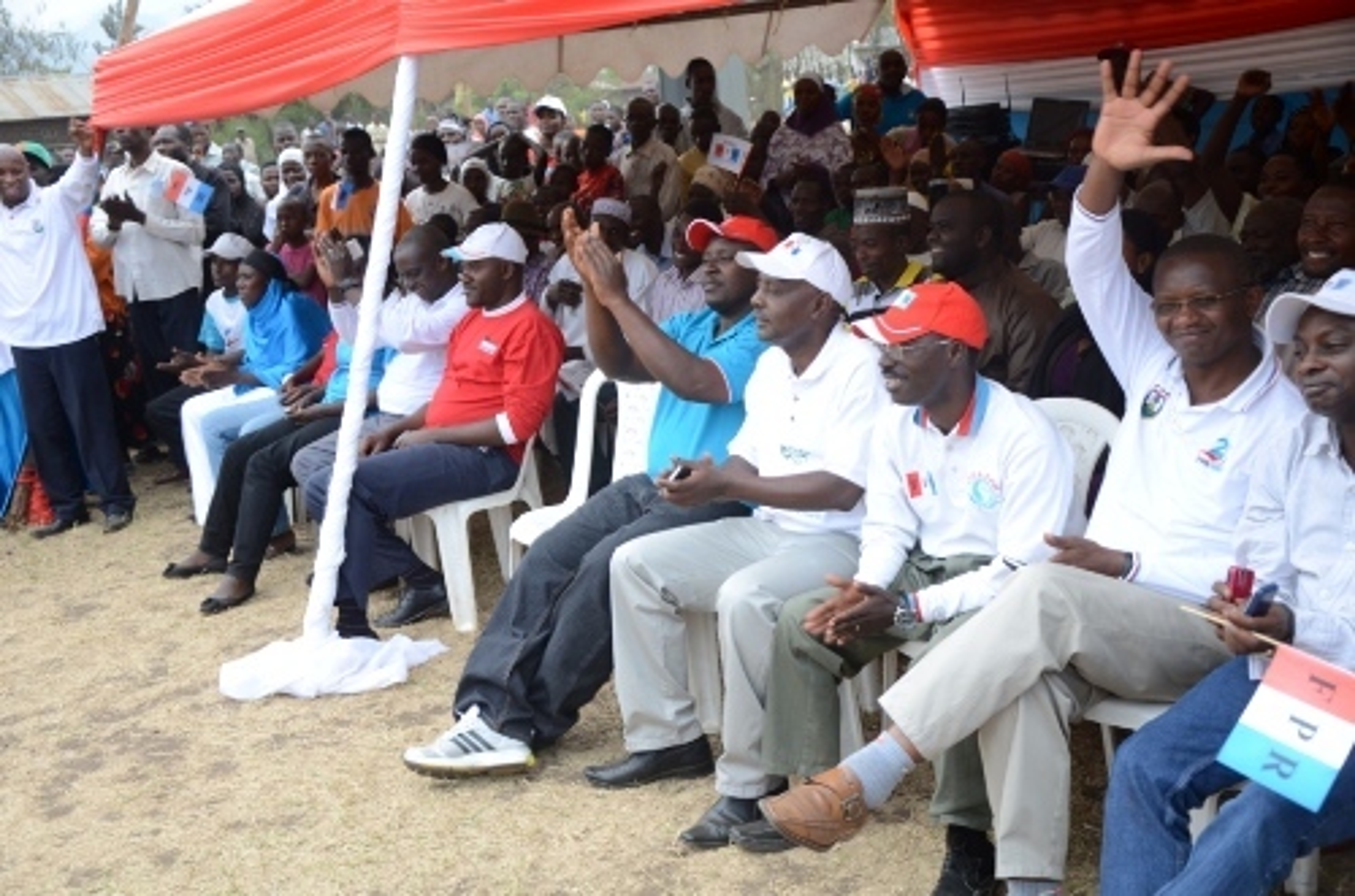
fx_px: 1577
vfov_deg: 31.7
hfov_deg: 46.5
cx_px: 678
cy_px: 448
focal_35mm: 42
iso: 100
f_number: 4
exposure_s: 1/80
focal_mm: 28
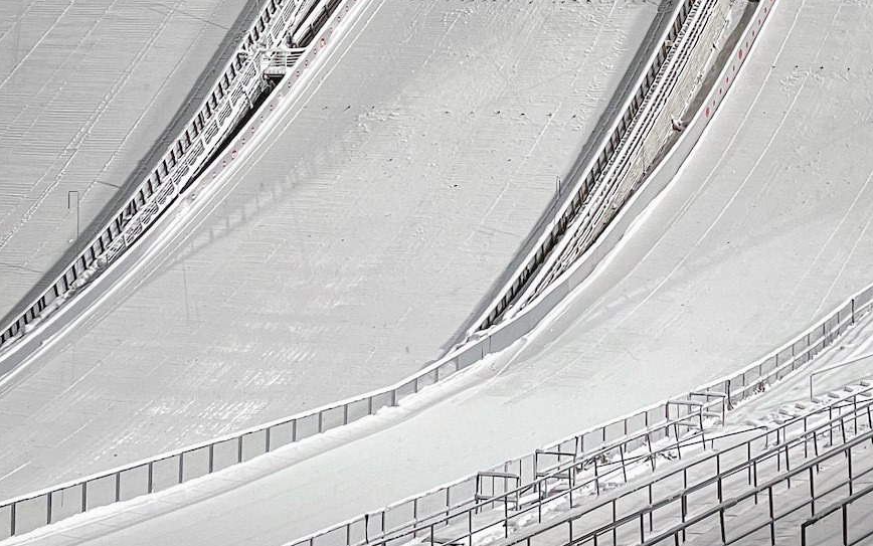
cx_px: 625
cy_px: -292
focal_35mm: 130
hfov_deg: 16.0
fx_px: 3094
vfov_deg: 9.8
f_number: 2
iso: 100
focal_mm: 6
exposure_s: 1/100
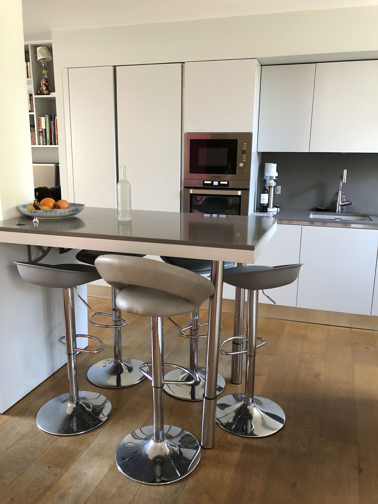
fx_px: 408
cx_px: 189
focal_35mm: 28
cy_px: 252
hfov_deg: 49.7
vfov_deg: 63.4
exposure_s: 1/15
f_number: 1.8
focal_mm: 4
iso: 64
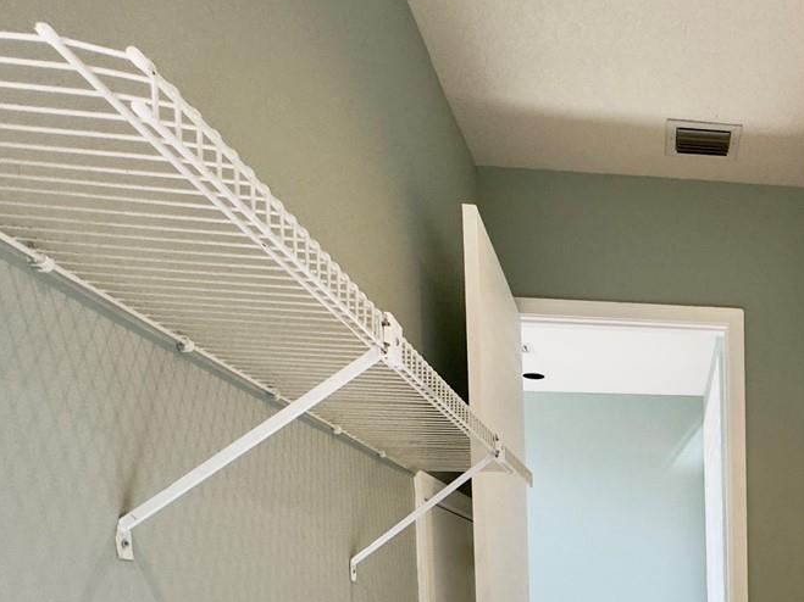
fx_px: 790
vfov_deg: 35.9
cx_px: 798
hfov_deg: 45.7
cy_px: 653
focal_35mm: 34
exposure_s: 1/120
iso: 125
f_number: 2.2
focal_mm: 2.22
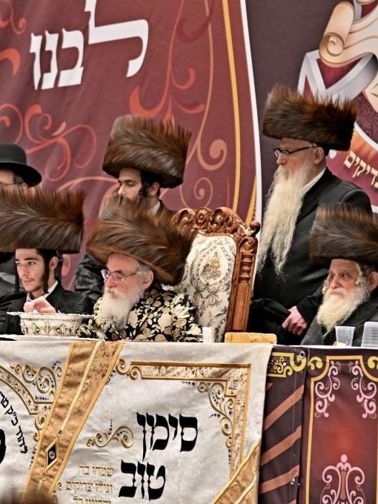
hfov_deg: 9.8
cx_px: 157
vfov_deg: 13.0
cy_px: 252
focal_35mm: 152
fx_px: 2213
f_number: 2.8
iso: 250
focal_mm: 70
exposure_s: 1/250
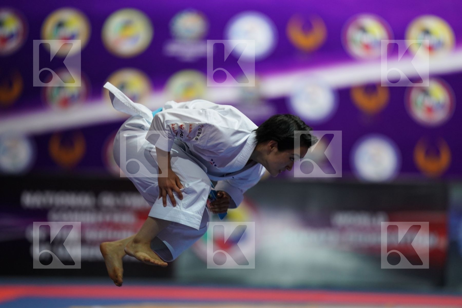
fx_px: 5133
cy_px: 154
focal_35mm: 400
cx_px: 231
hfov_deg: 5.2
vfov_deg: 3.4
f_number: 2.8
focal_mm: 400
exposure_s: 1/500
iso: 2000
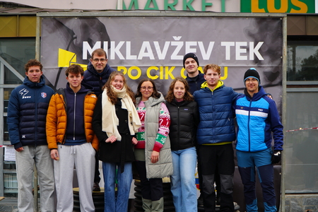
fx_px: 609
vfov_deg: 19.7
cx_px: 159
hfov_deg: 29.2
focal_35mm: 69
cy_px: 106
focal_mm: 46
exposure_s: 1/320
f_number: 4
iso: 200
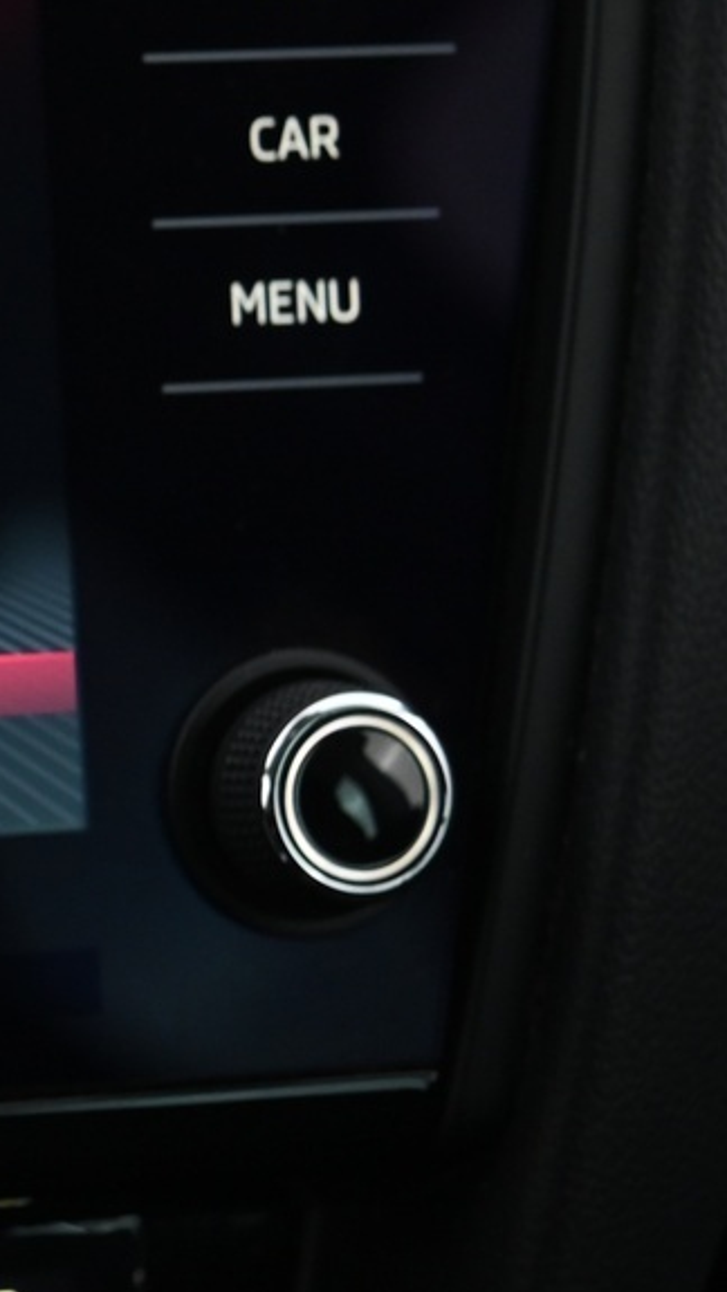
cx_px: -996
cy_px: 617
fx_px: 4044
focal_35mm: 118
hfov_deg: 9.2
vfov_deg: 18.2
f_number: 4
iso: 2000
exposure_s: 1/20
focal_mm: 40
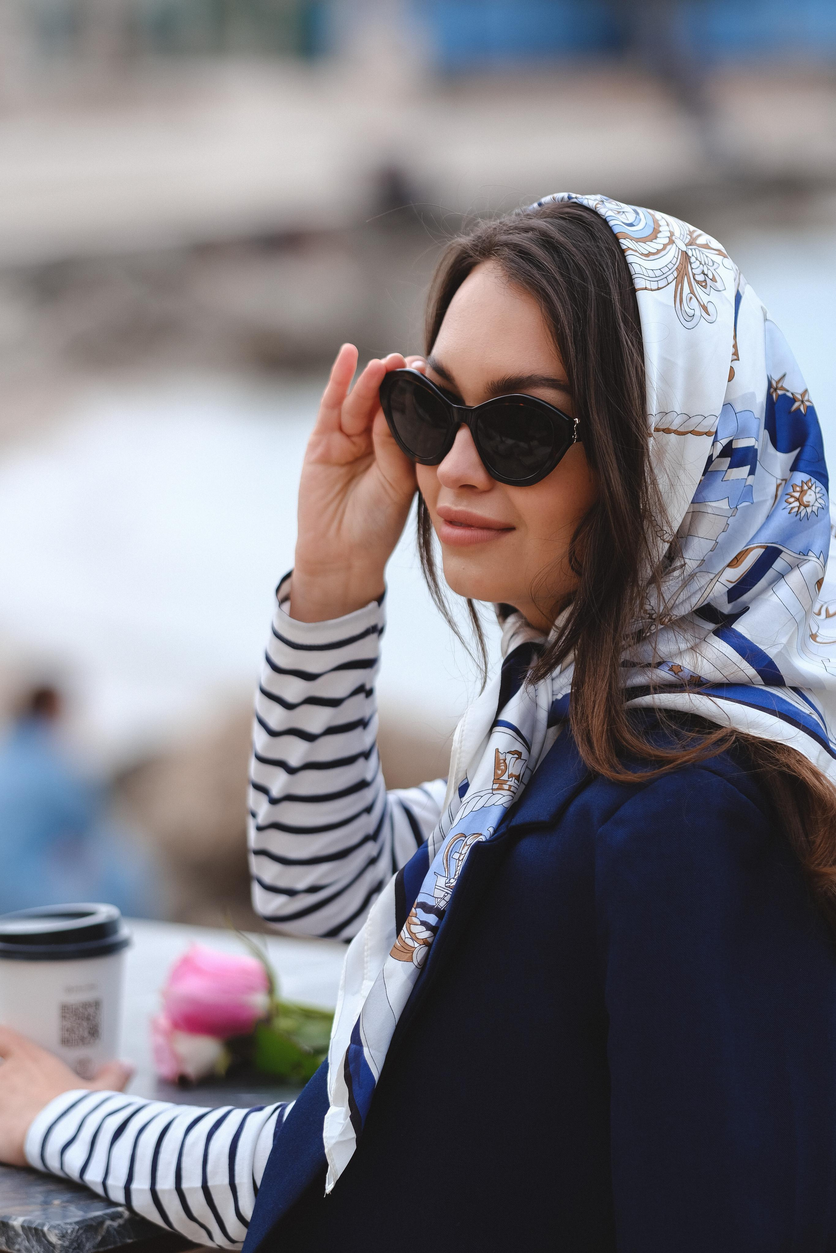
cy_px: 626
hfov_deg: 10.2
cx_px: 418
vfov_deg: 15.2
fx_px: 4702
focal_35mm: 135
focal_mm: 90
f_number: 2
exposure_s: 1/640
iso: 160
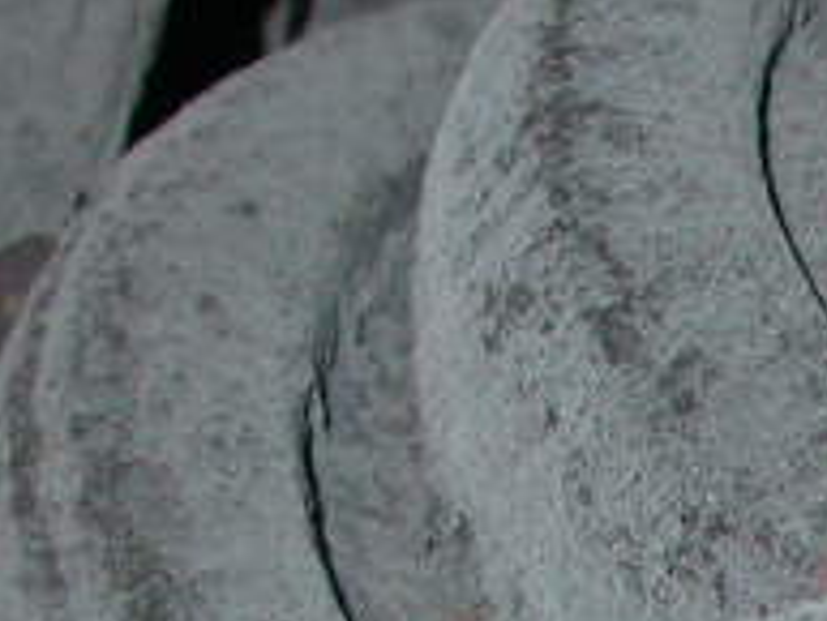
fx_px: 7363
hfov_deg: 6.2
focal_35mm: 308
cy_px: 1426
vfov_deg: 4.7
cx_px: 1915
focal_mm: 12
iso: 100
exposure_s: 1/60.3
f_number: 3
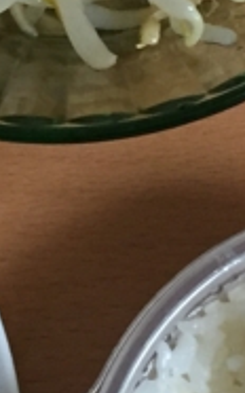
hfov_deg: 7.7
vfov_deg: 12.4
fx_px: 1808
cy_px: 226
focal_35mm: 169
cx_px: 17
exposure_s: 1/30
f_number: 2.2
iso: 160
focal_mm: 4.15
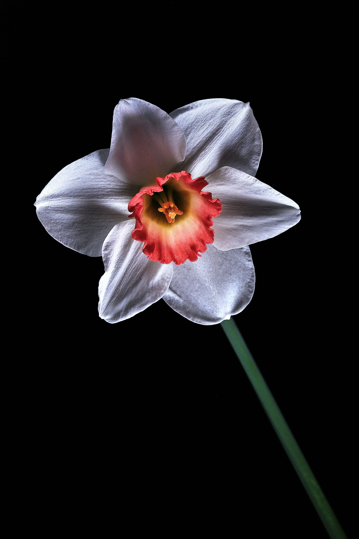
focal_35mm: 226
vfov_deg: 9.1
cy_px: 270
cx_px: 180
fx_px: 3381
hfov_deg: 6.1
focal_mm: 150
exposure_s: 1/60
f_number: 10
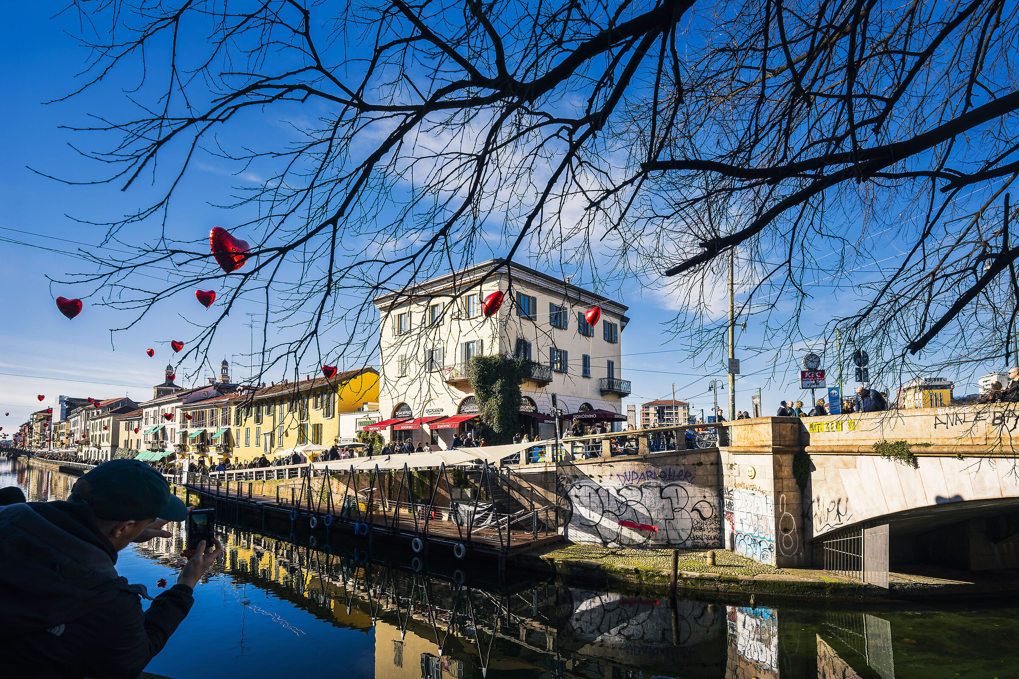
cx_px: 510
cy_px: 340
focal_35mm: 16
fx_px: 453
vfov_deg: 73.7
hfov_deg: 96.7
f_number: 8
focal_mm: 16
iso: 100
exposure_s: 1/400
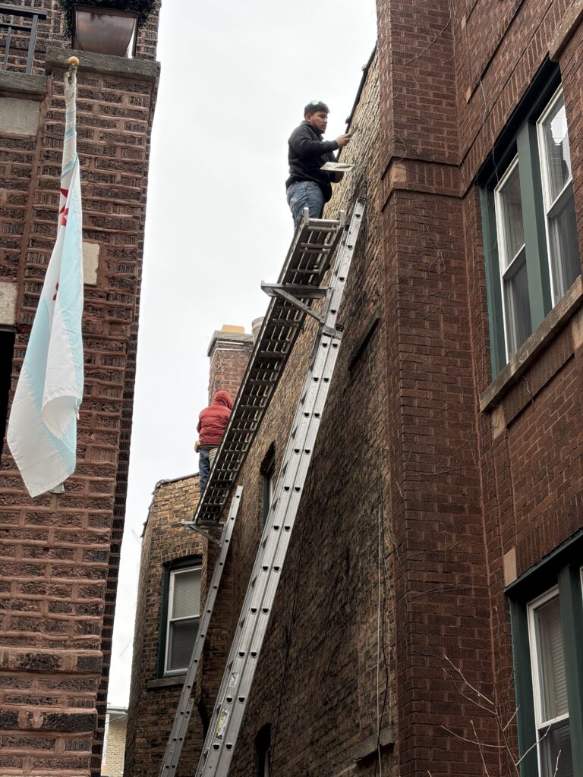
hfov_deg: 28.0
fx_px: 1168
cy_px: 388
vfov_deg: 36.8
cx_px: 292
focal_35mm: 52
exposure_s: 1/227
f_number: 1.6
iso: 32
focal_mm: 5.96
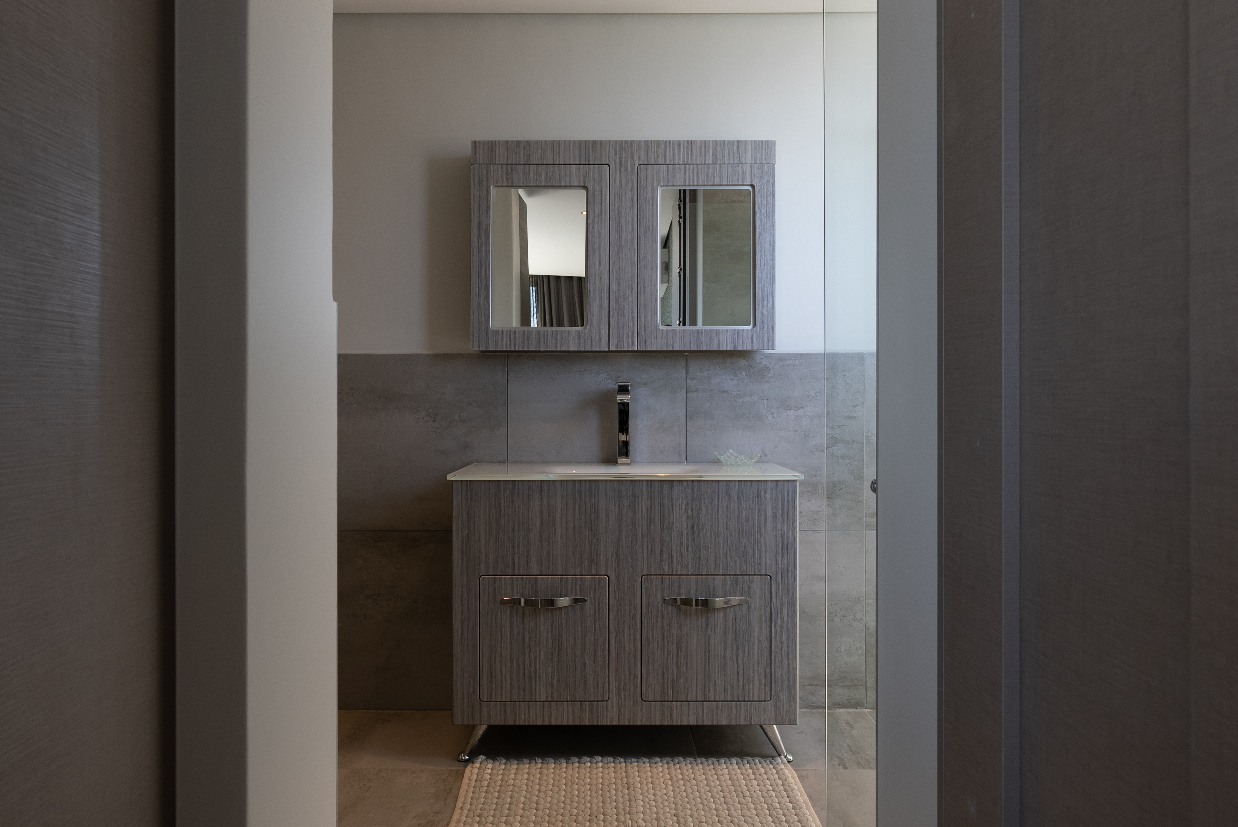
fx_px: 826
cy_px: 401
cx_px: 612
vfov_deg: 53.2
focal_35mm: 24
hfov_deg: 73.7
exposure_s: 1/50
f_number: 6.3
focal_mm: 22
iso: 320
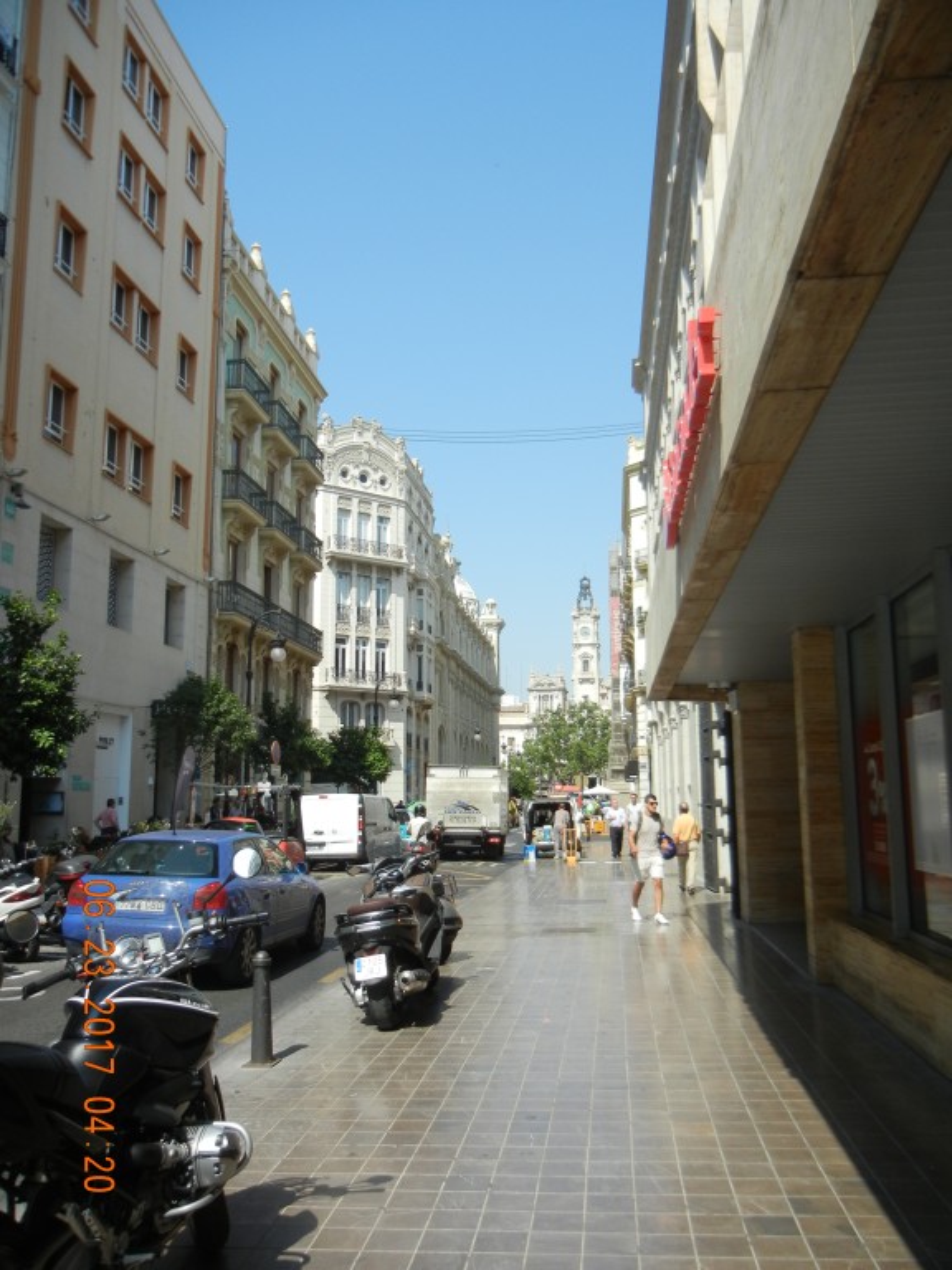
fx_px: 1100
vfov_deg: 60.0
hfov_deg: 46.8
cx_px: 476
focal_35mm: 30
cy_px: 635
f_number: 7
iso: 160
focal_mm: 5.4
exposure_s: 1/296
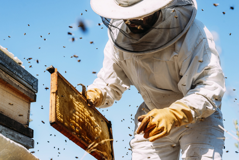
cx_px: 120
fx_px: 332
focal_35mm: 50
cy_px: 80
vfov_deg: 27.0
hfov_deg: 39.6
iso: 160
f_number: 6.3
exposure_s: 1/800
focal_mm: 50
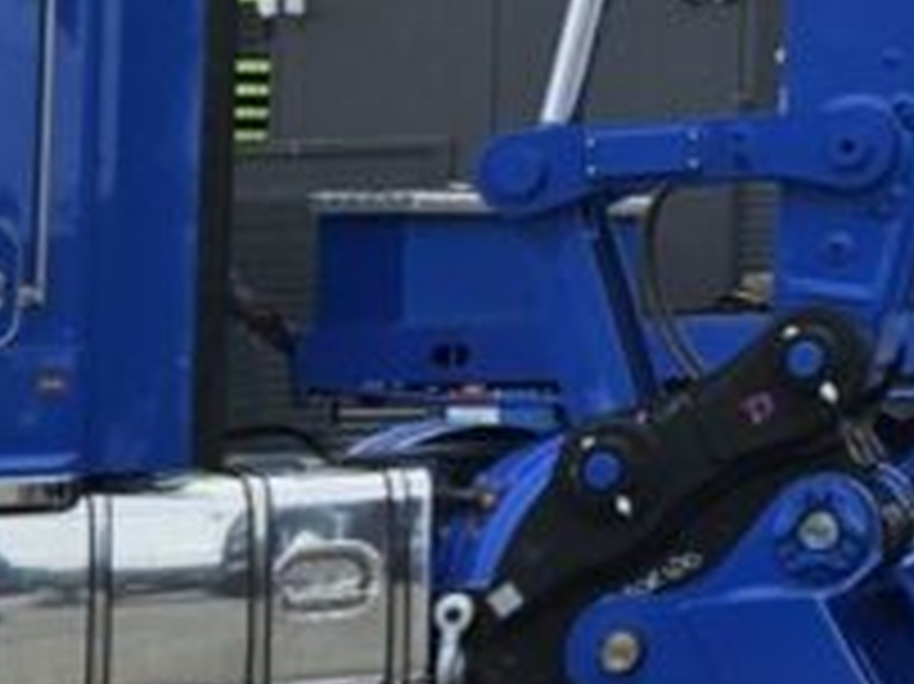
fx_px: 4301
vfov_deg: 8.9
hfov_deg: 10.7
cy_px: -243
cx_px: 2035
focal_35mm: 163
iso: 25
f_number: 1.8
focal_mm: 5.4
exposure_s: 1/2503
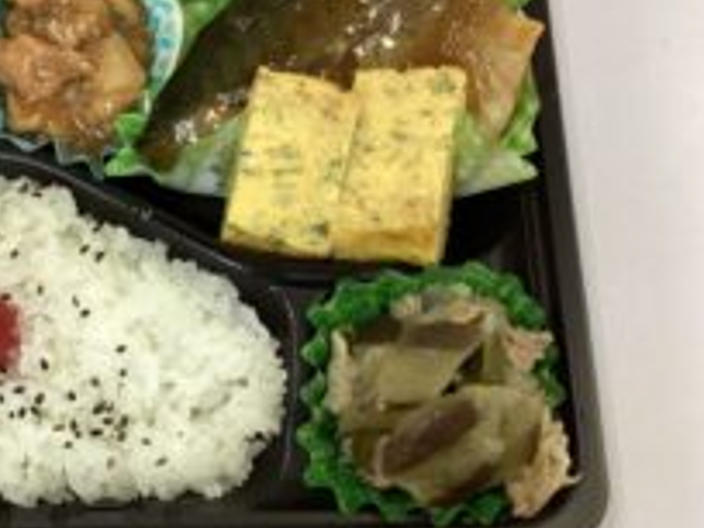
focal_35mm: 57
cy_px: 247
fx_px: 1159
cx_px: 143
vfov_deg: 25.7
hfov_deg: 32.9
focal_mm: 3.3
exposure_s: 1/50
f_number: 2.4
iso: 125
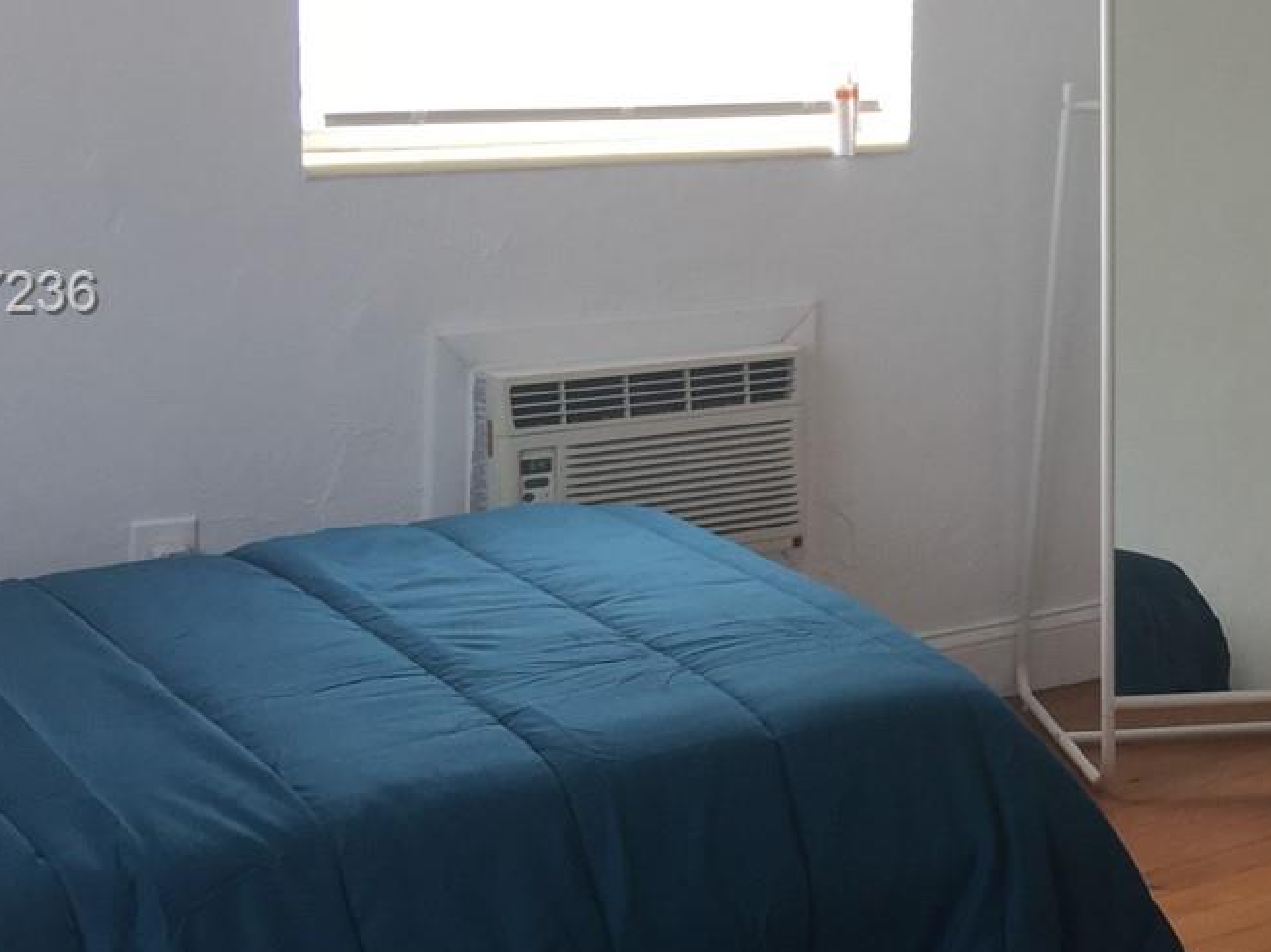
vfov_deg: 20.6
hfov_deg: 25.6
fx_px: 2606
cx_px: 1357
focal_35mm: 71
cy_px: 295
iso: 32
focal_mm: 4.15
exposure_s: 1/60
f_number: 2.2
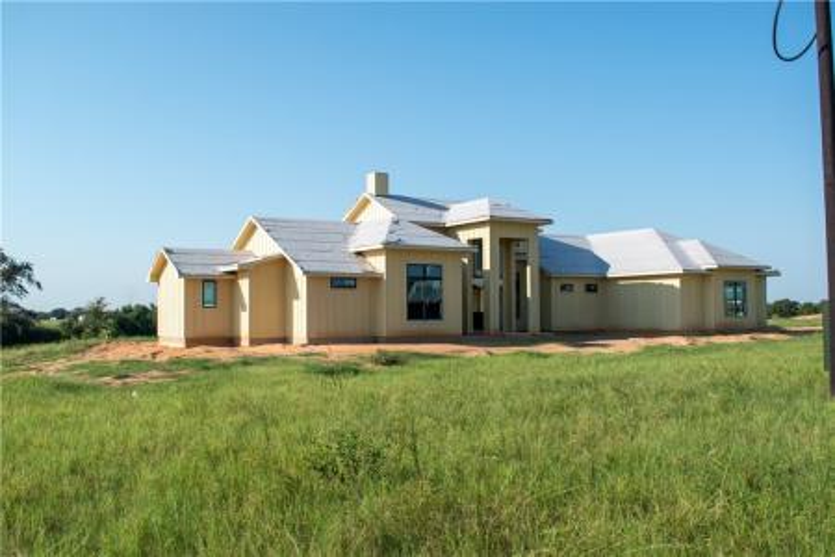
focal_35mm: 36
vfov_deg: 36.9
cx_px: 418
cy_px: 278
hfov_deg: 53.1
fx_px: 835
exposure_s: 1/320
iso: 100
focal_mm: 24
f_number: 9
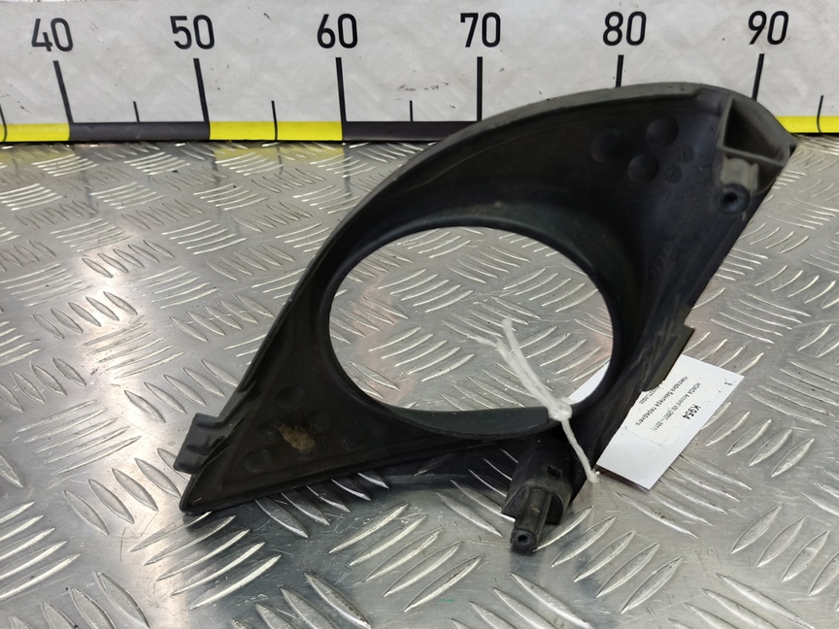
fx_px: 776
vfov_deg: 44.2
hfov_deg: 56.7
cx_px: 461
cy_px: 325
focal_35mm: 32
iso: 168
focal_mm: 4.11
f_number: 1.6
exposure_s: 1/33.3
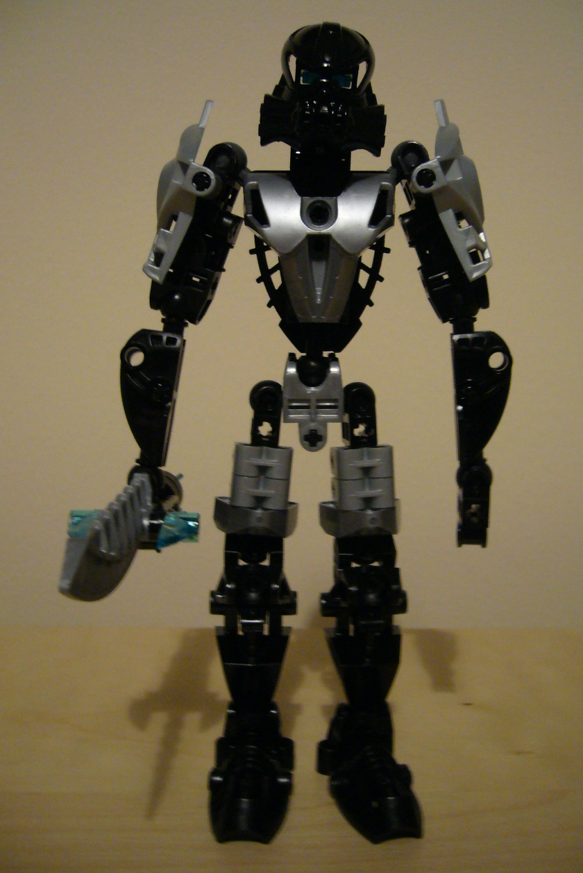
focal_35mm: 37
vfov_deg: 51.9
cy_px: 432
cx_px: 330
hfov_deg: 35.9
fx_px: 898
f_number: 2.8
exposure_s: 1/6
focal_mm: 5.8
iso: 200
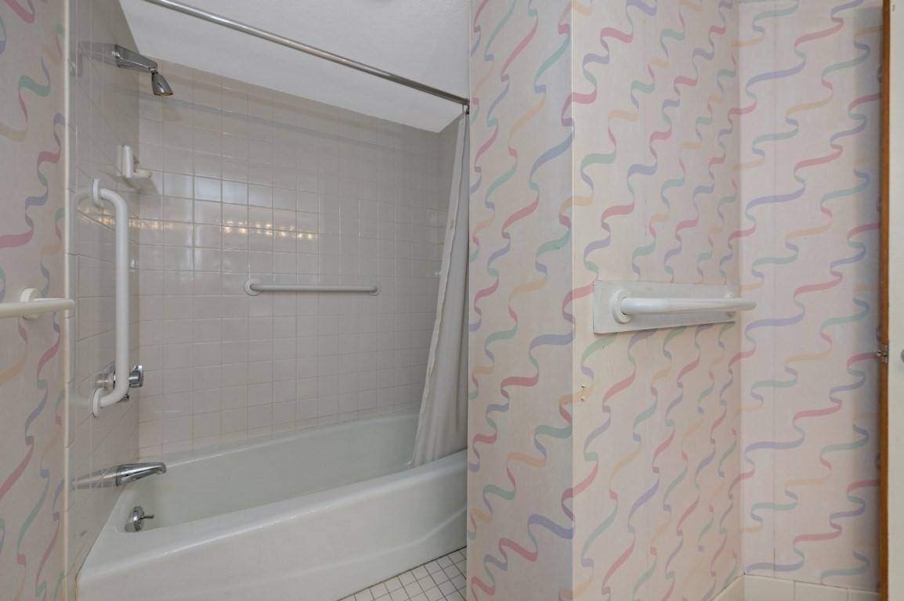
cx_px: 452
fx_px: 351
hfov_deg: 104.3
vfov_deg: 81.1
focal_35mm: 14
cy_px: 300
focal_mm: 14
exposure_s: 1/100
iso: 320
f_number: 5.6
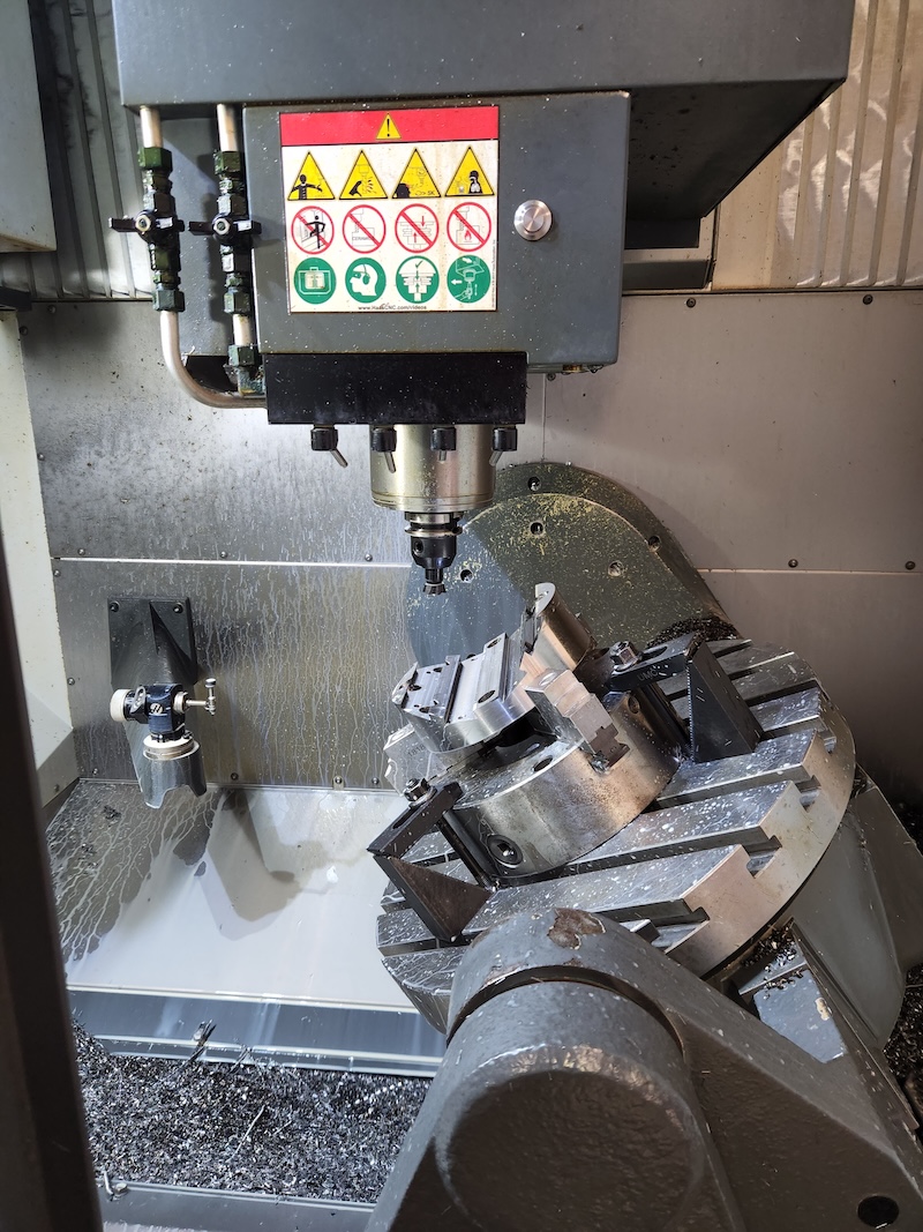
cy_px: 616
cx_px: 462
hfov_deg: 58.9
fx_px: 818
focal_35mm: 23
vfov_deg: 73.9
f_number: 1.8
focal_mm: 5.4
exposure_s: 1/100
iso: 250
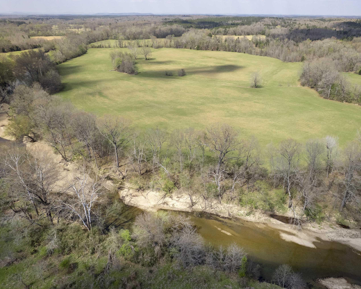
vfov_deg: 56.8
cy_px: 145
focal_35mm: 25
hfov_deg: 67.7
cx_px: 209
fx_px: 267
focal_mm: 8.38
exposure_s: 1/2000
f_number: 2.8
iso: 100
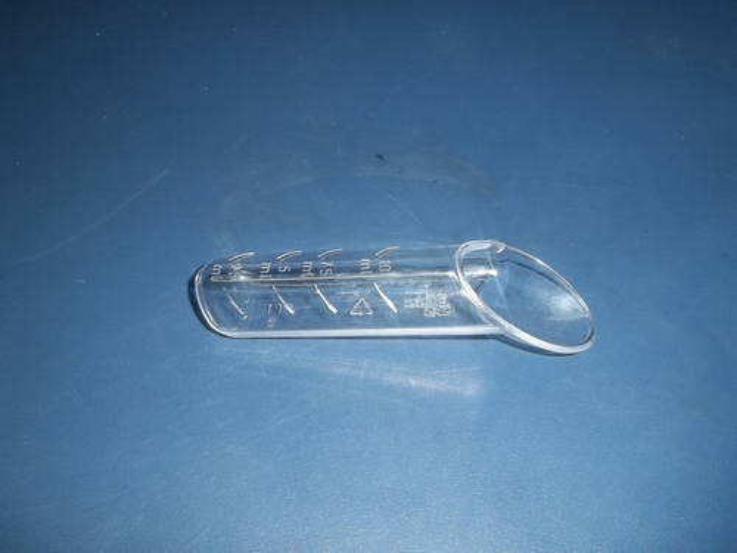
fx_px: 766
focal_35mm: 36
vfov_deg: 39.7
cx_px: 368
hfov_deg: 51.4
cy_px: 276
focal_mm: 6.5
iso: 64
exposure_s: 1/30
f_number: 3.1
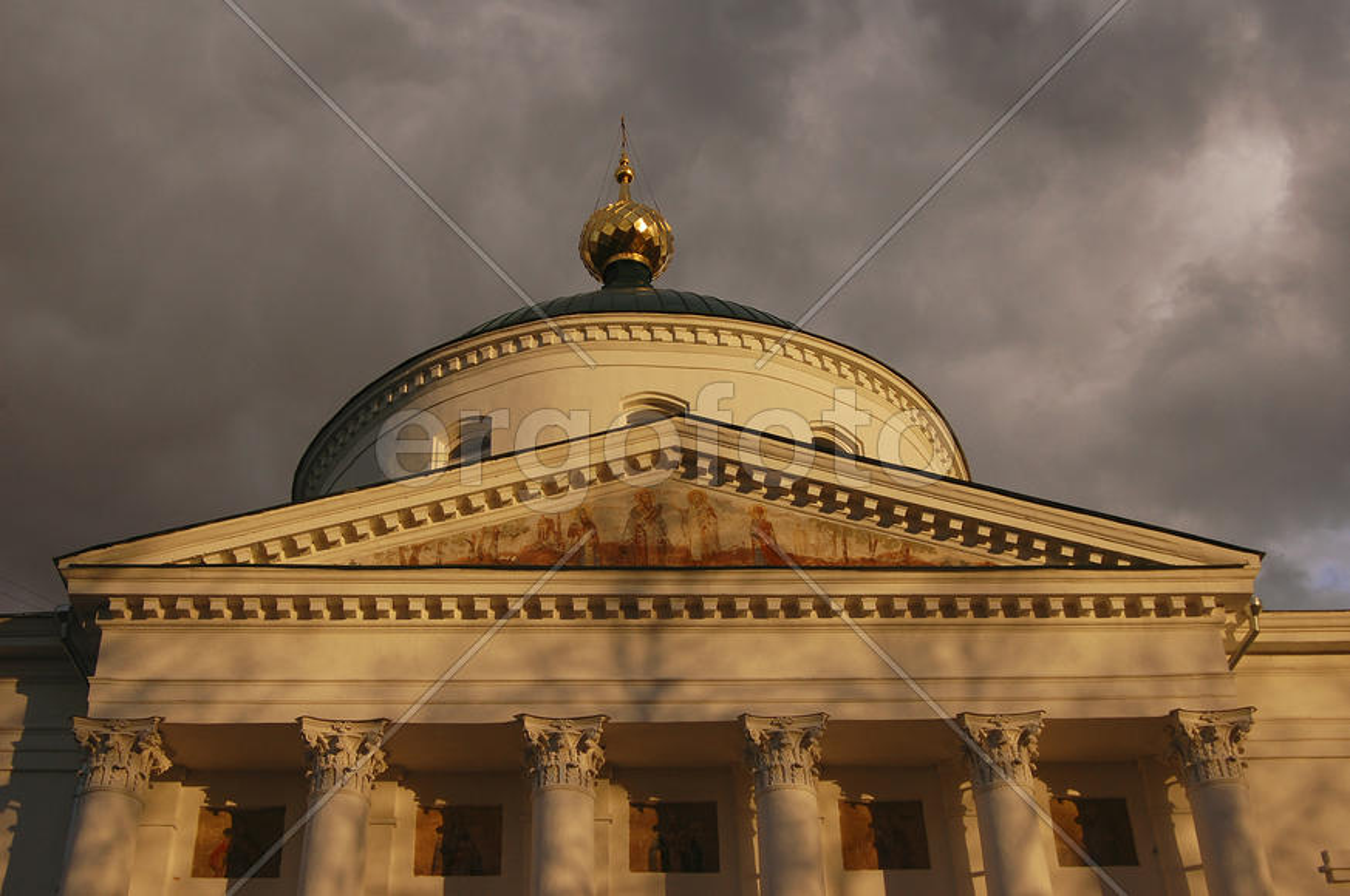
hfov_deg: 46.4
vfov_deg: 31.8
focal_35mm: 42
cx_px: 675
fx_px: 1573
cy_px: 448
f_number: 8
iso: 400
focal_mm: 28
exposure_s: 1/320
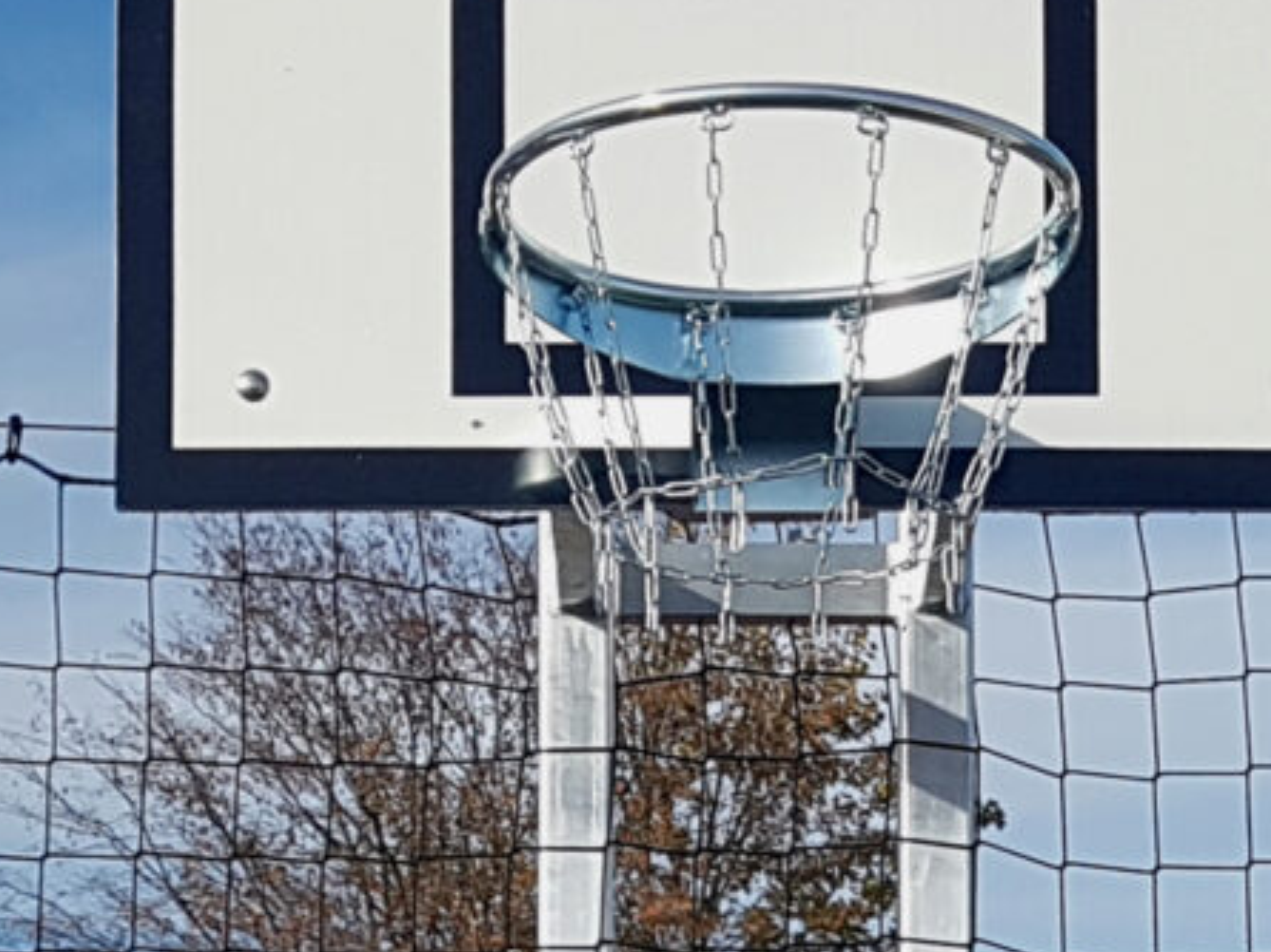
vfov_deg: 40.2
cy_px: 325
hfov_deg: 52.3
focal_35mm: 35
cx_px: 764
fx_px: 1284
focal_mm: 4.2
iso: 40
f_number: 1.7
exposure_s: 1/2144
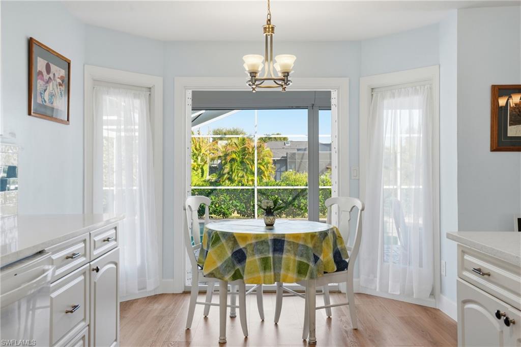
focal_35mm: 35
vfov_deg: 37.8
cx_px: 260
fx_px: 506
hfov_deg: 54.5
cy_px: 174
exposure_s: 1/400
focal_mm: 35
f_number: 9
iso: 400
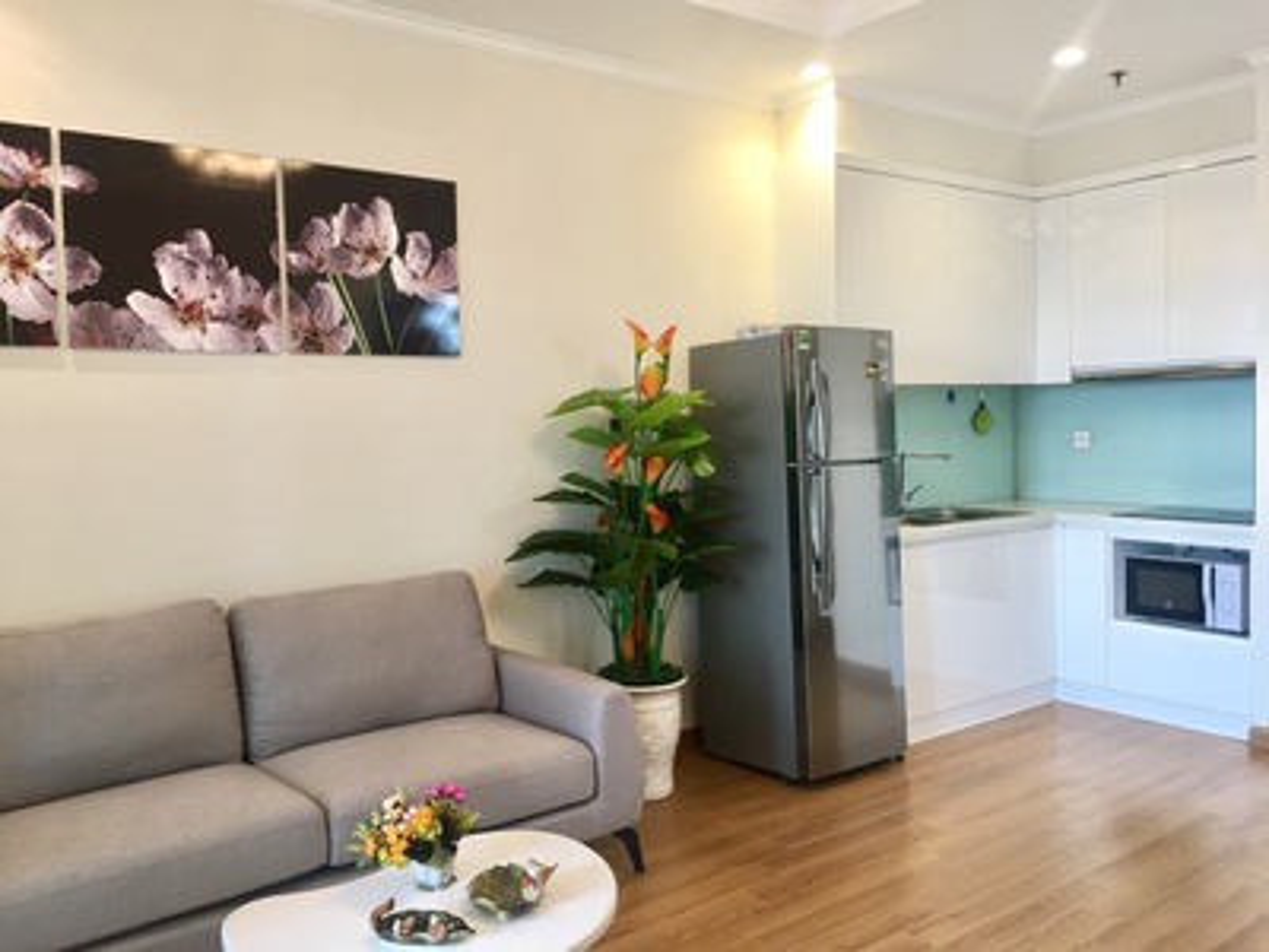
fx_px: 1063
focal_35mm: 29
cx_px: 634
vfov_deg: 48.2
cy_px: 476
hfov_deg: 61.7
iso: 40
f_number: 2.2
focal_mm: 4.15
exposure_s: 1/33
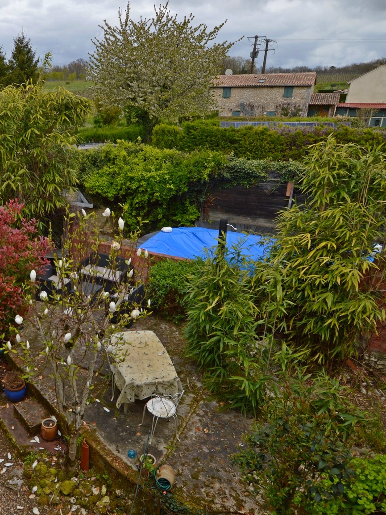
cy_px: 254
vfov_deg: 65.3
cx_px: 51
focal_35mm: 27
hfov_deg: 47.1
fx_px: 401
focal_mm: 12
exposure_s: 1/200
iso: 100
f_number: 7.1
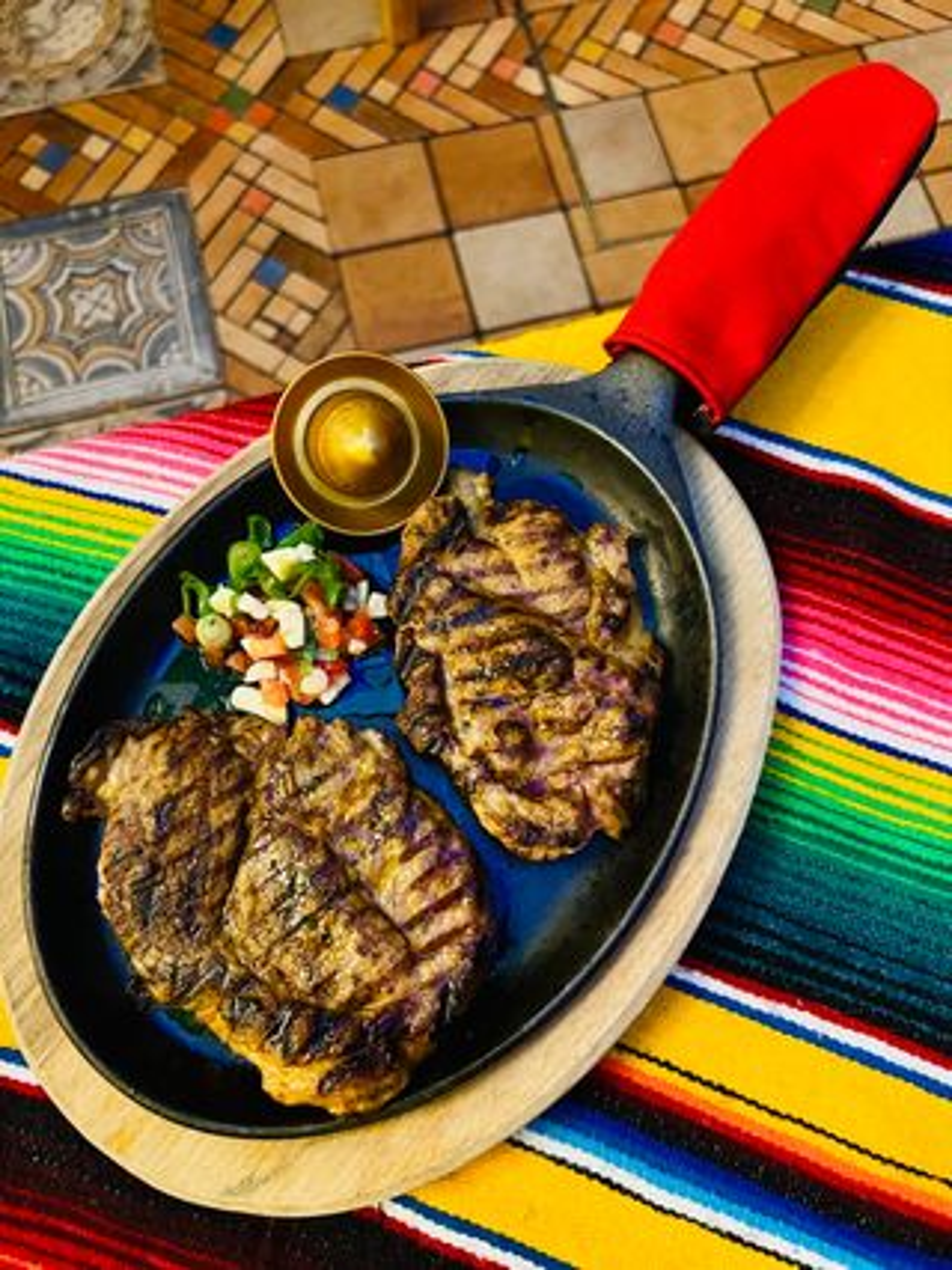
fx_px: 954
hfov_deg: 53.0
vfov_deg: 67.3
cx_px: 476
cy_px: 635
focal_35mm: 26
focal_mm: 5.7
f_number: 1.5
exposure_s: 1/25
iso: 500
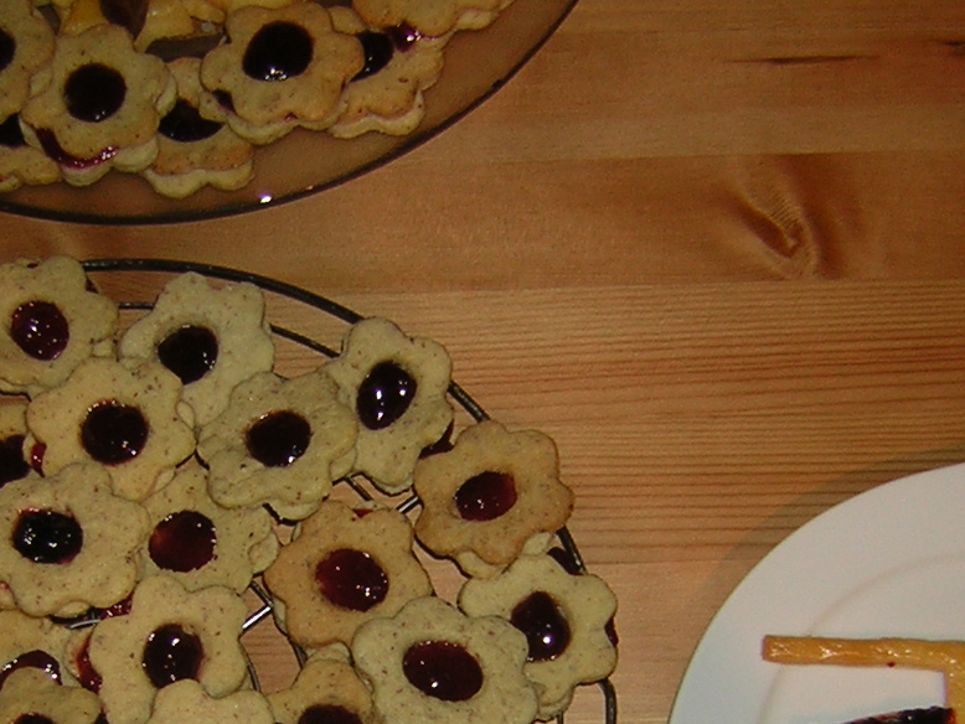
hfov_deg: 26.3
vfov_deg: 19.4
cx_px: 546
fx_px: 2064
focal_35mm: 74
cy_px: 715
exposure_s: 1/60.1
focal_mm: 4.7
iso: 50
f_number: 2.6
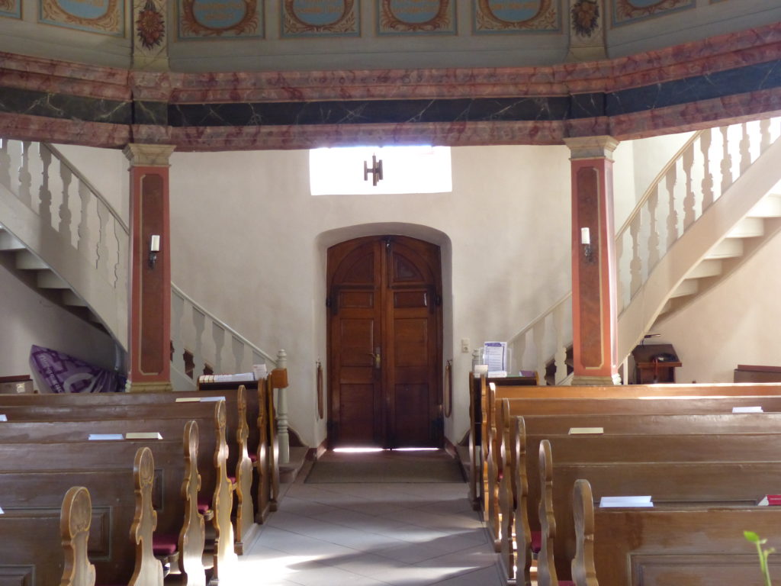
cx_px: 390
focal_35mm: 42
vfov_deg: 34.3
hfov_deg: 44.8
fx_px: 948
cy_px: 293
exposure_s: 1/20
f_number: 2.8
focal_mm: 7.6
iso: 400
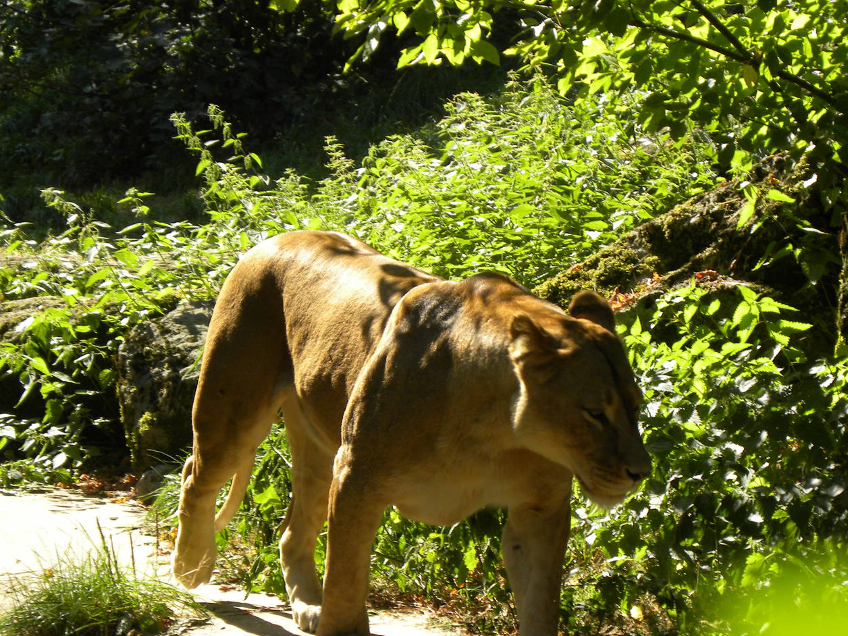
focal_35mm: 270
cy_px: 367
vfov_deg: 5.5
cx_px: 438
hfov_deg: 7.3
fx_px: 6614
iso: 64
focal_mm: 37.7
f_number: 4.5
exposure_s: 1/140
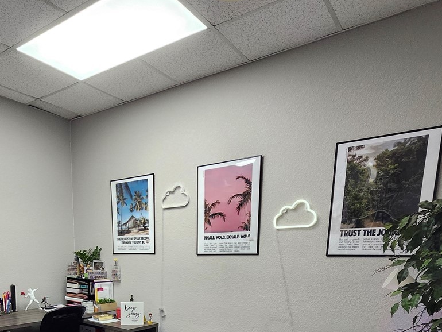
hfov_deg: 64.4
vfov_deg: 44.5
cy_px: 324
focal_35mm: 27
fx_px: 345
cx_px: 165
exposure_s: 1/60
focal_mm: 1.74
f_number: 2.2
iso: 100
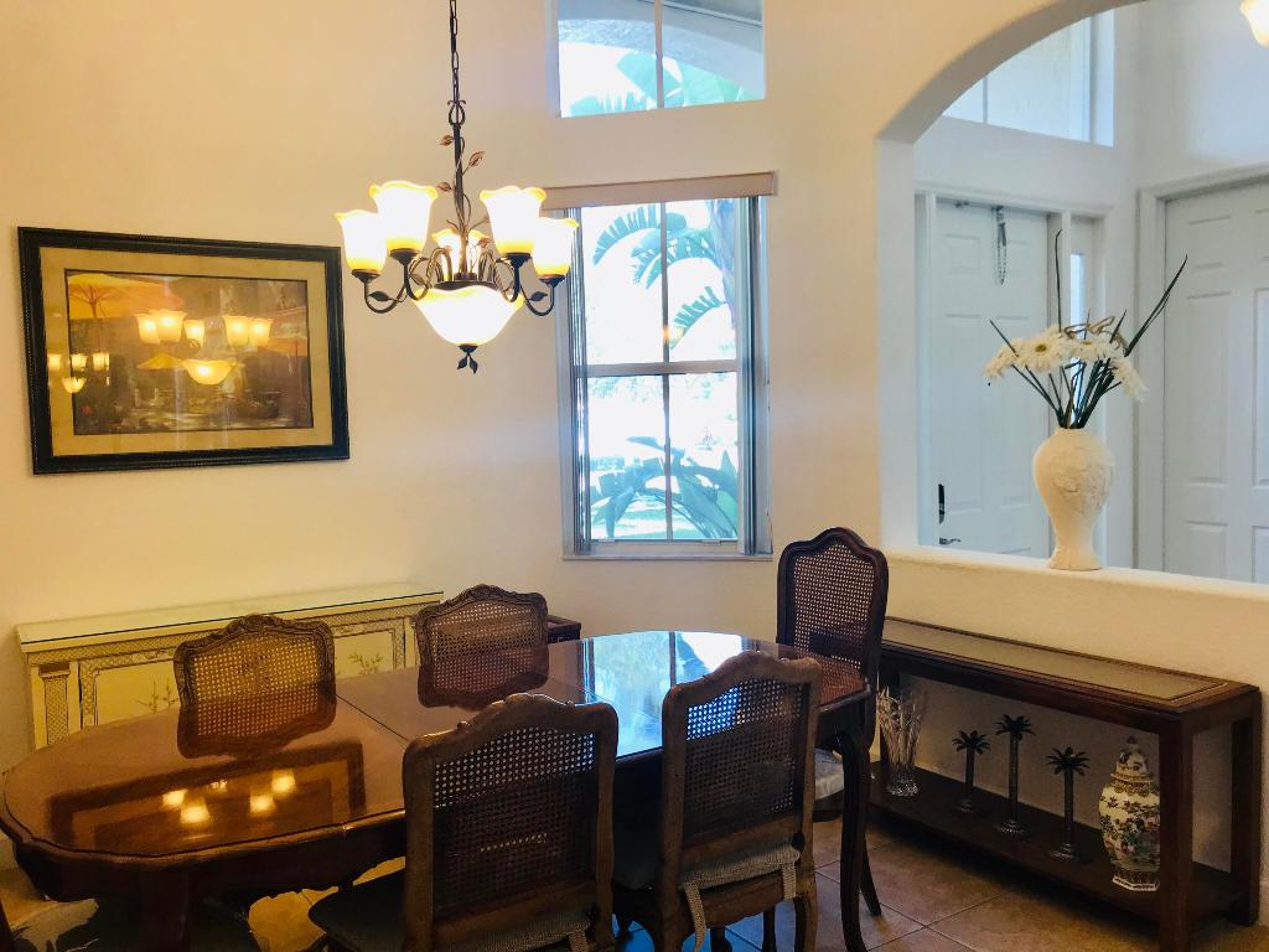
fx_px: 1026
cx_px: 634
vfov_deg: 49.7
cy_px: 476
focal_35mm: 28
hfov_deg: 63.4
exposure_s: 1/60
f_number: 1.8
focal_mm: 3.99
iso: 25
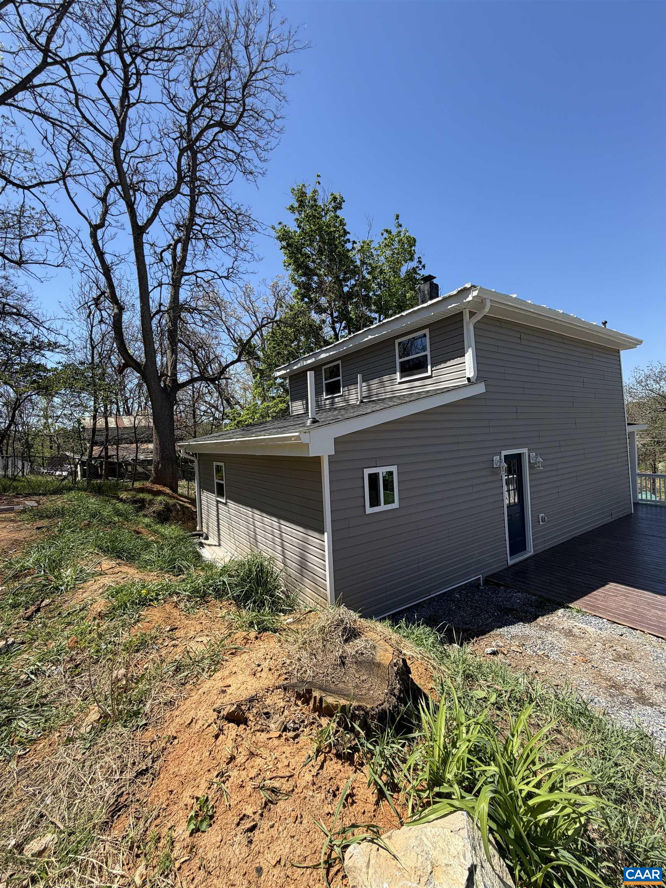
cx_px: 333
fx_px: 359
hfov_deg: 85.7
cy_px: 444
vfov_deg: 102.1
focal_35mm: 14
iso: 32
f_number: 2.2
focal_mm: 2.22
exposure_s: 1/770
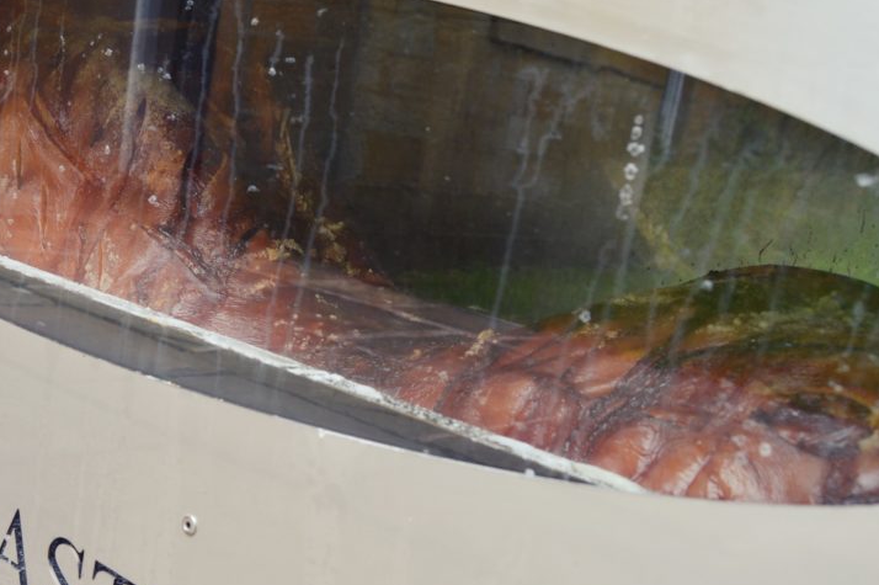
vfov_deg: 30.9
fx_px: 1049
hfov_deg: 44.8
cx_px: 295
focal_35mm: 43
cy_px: 392
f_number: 5.6
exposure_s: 1/60
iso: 125
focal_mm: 20
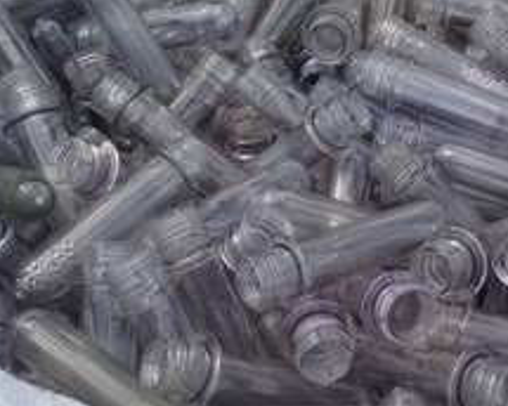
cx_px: 380
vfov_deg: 20.4
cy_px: 209
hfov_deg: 25.1
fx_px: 1128
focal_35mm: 75
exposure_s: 1/1232
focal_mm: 4.13
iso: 50
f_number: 2.4
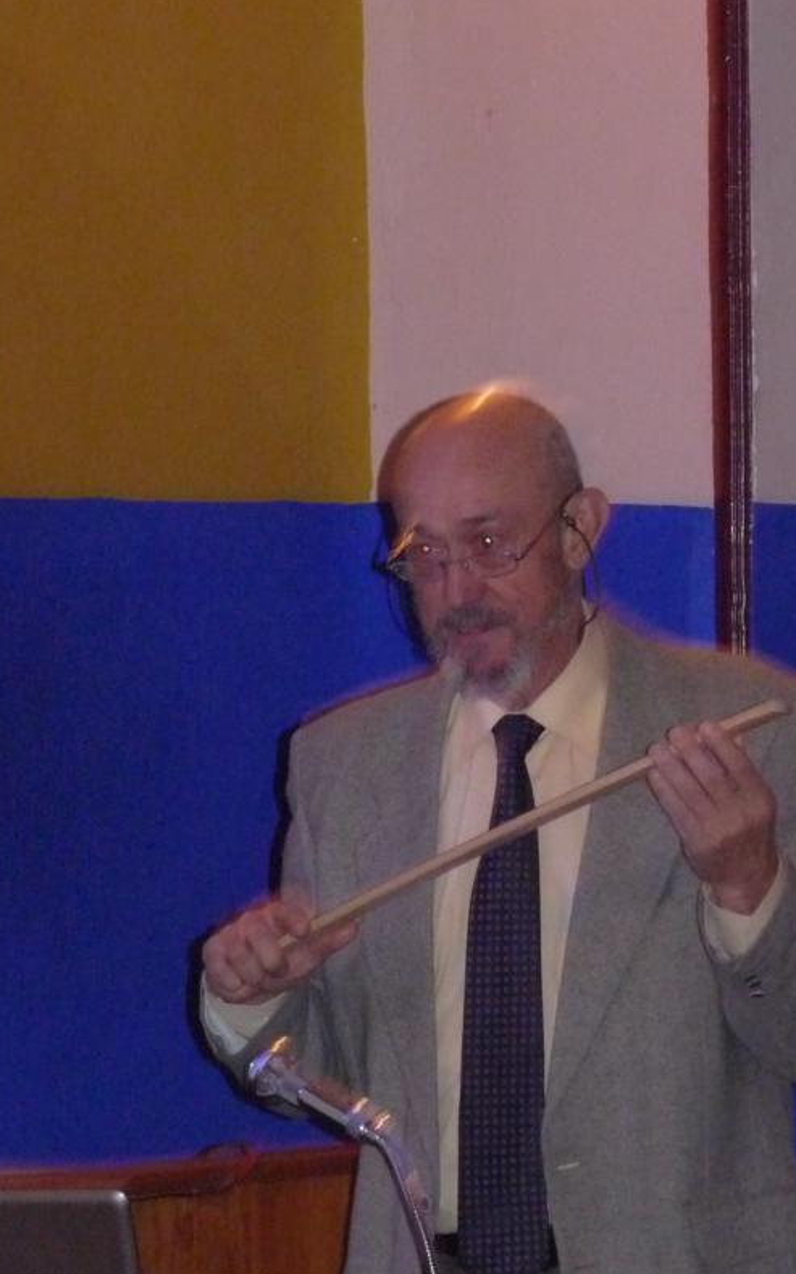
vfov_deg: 7.6
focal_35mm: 275
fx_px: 9547
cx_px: 446
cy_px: 636
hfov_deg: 4.8
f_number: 3.7
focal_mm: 32
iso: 800
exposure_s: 1/8
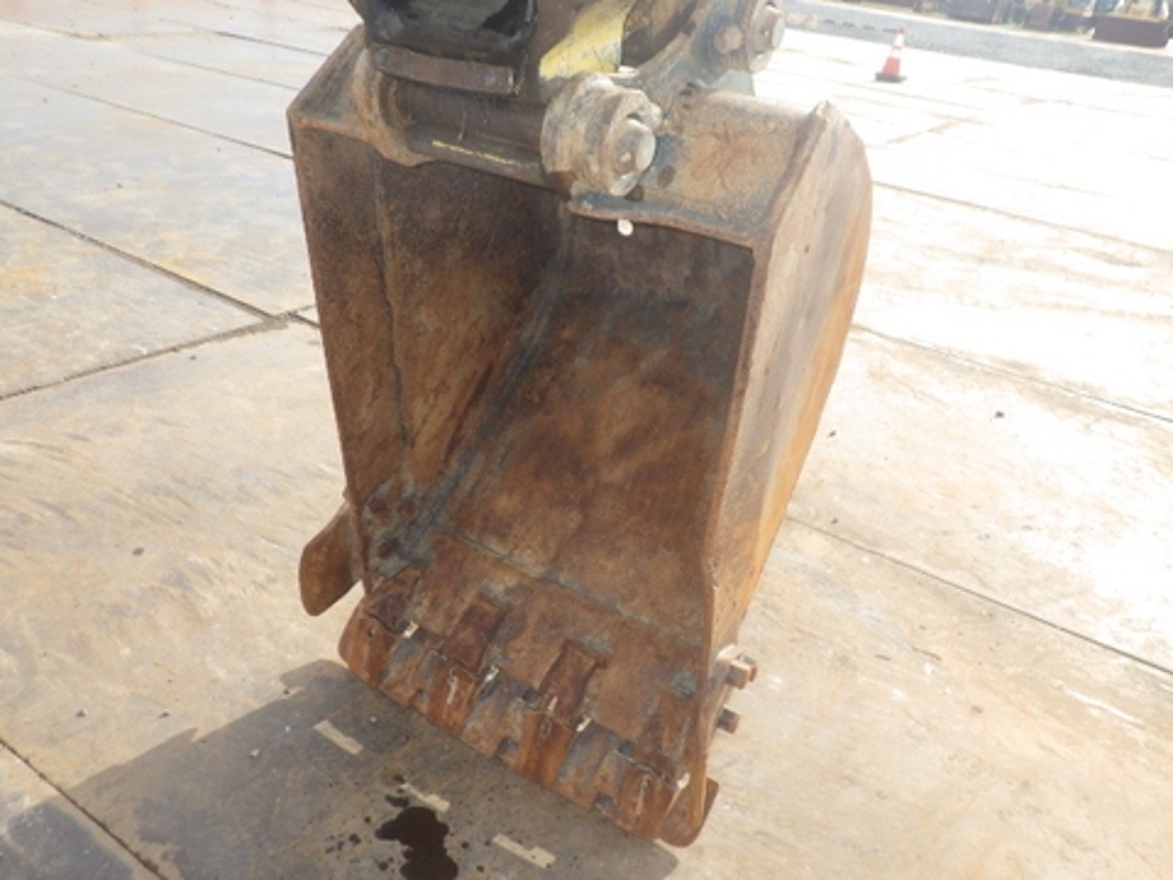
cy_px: 440
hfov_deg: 63.4
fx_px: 949
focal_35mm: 28
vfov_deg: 49.7
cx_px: 586
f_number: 4.2
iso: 125
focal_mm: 5
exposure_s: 1/320
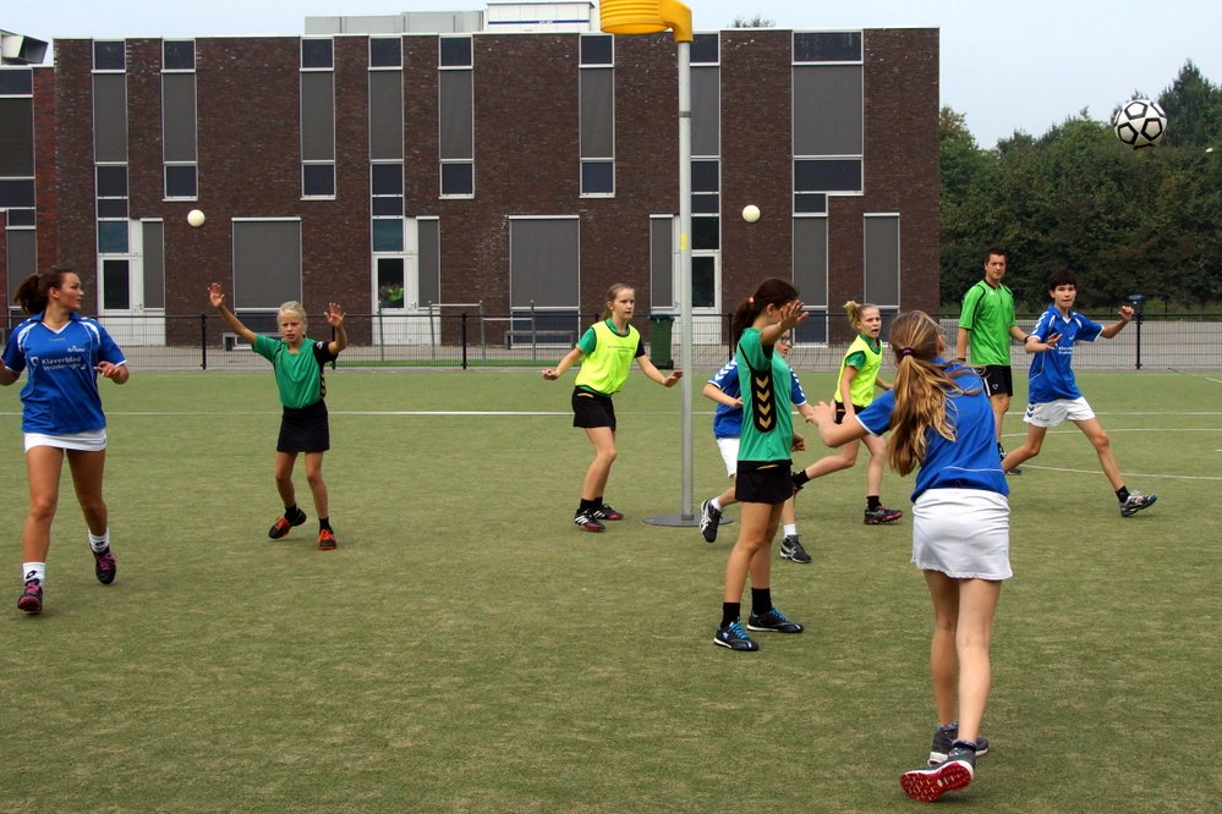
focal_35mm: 40
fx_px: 1358
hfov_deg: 48.5
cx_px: 598
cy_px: 415
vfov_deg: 33.4
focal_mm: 26
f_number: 8
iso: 400
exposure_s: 1/1000
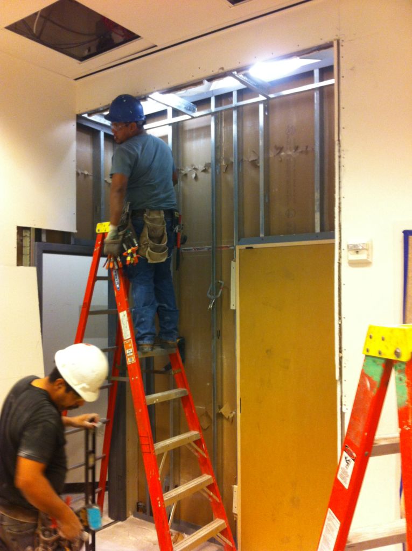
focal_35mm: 35
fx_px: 557
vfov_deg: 52.7
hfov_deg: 40.6
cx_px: 206
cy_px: 276
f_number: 2.8
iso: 125
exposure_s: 1/17
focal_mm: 3.85
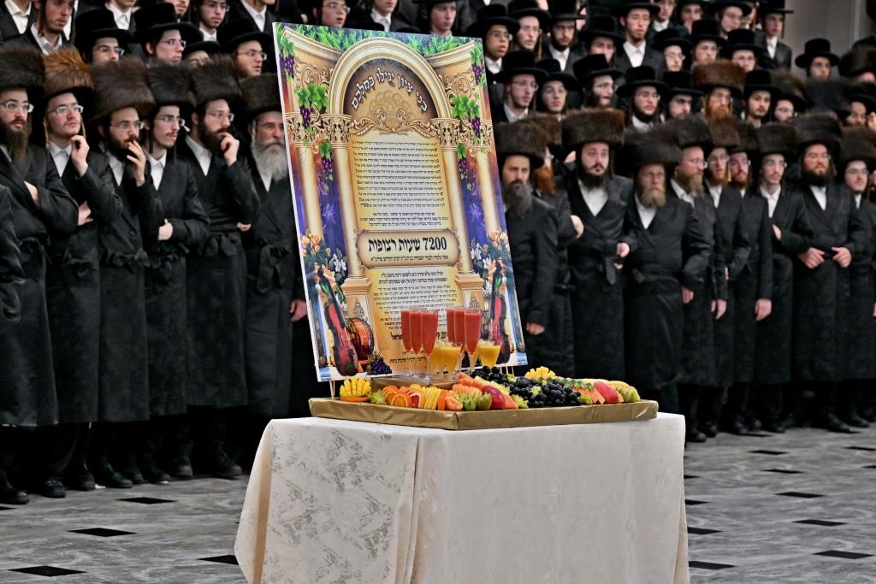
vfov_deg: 12.3
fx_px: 2701
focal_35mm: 111
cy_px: 292
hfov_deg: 18.4
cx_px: 438
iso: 250
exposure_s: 1/200
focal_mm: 74
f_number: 4
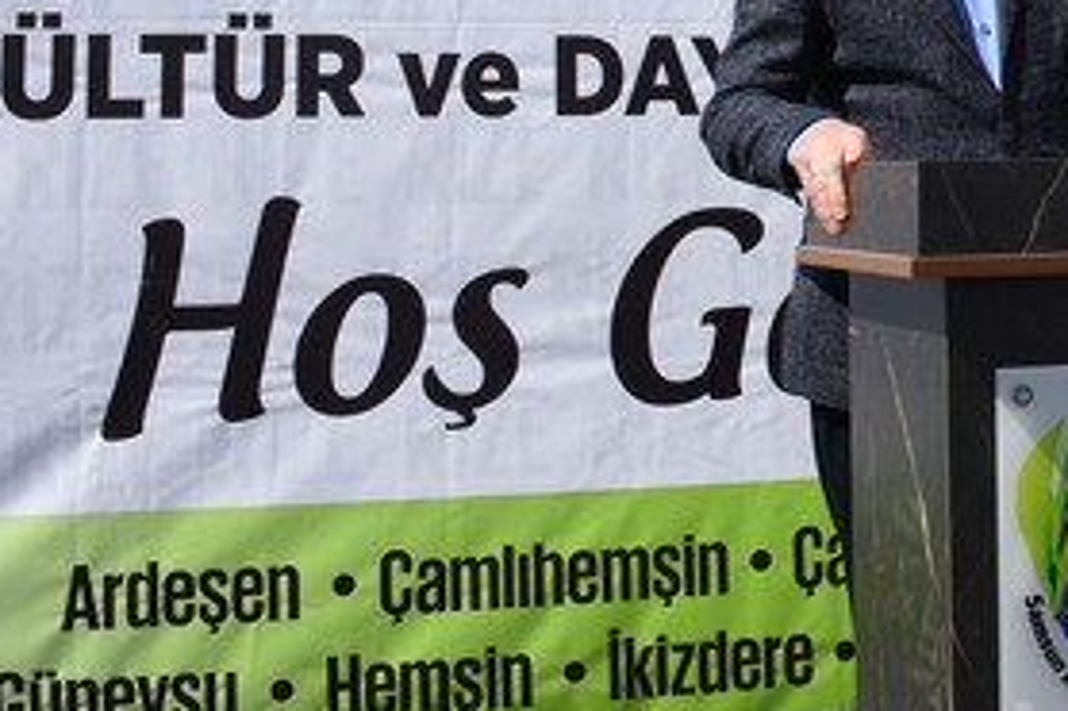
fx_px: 2135
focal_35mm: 72
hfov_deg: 26.0
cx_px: 1168
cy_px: -52
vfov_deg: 18.3
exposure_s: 1/640
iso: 640
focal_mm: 18
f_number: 13
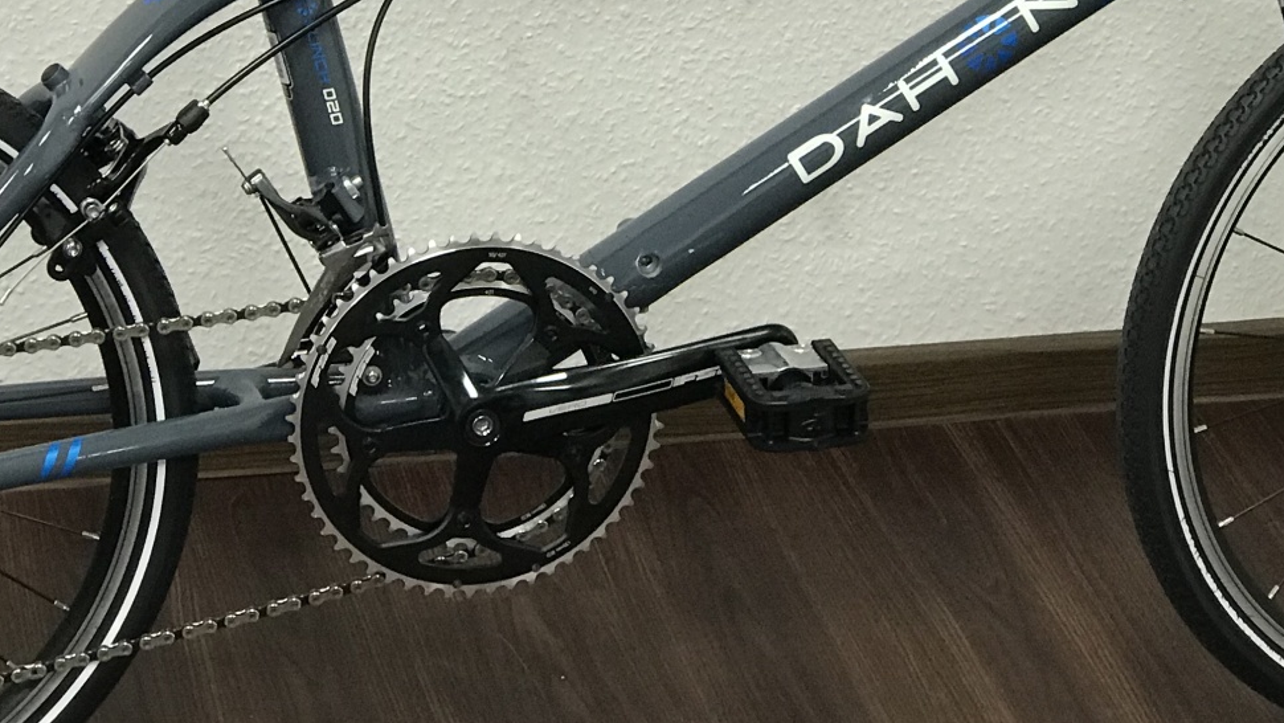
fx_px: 4359
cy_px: -50
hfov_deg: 16.8
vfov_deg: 9.4
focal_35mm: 128
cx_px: 573
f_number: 2.8
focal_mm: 6.6
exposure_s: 1/50
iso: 100
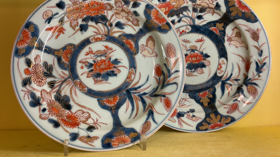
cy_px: 65
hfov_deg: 61.0
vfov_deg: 36.6
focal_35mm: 32
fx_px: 238
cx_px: 141
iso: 64
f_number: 1.8
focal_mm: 3
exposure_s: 1/60
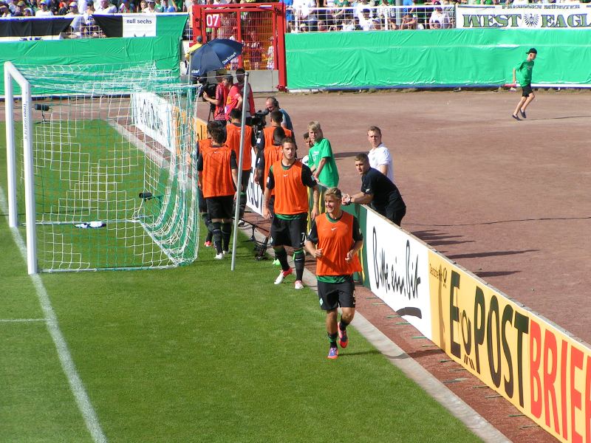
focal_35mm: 197
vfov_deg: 7.5
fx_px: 3363
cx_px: 296
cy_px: 222
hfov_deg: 10.0
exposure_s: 1/400
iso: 50
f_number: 5.6
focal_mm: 30.1
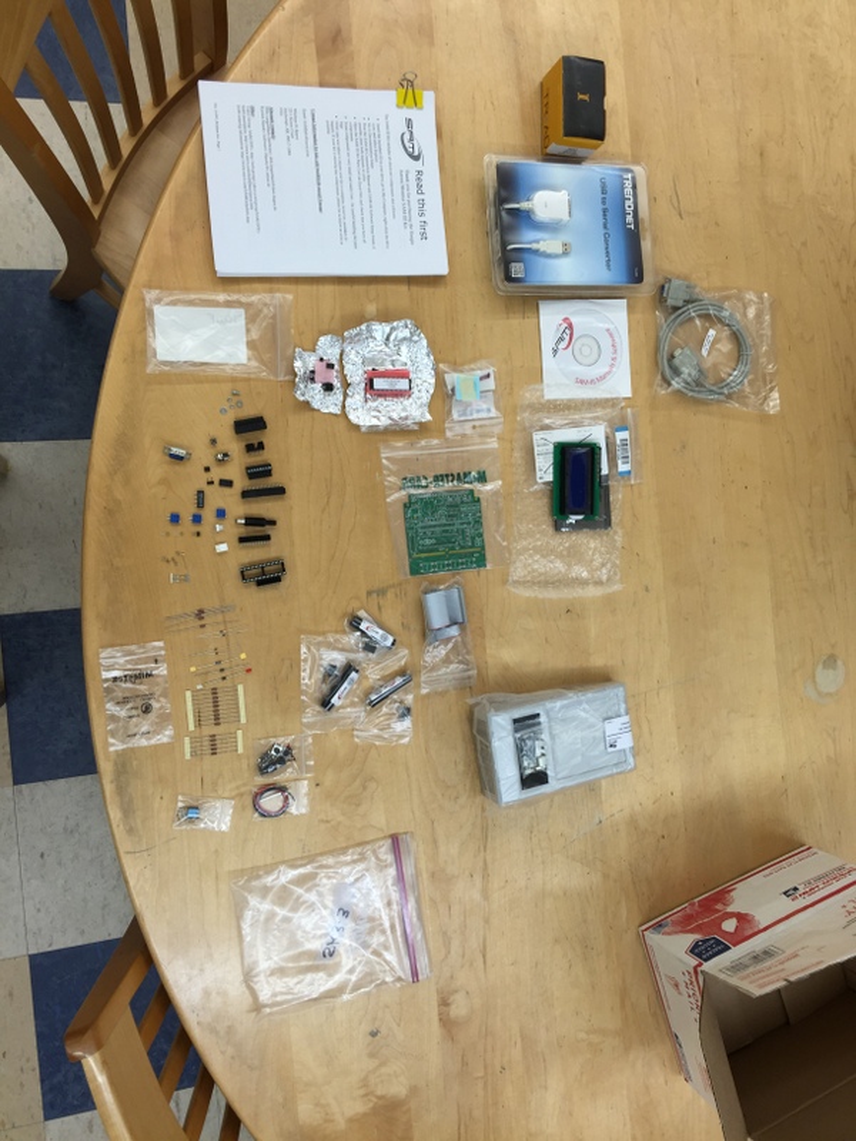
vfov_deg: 61.7
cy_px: 570
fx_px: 956
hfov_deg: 48.2
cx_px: 428
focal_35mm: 29
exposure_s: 1/60
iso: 32
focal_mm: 4.15
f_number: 2.2
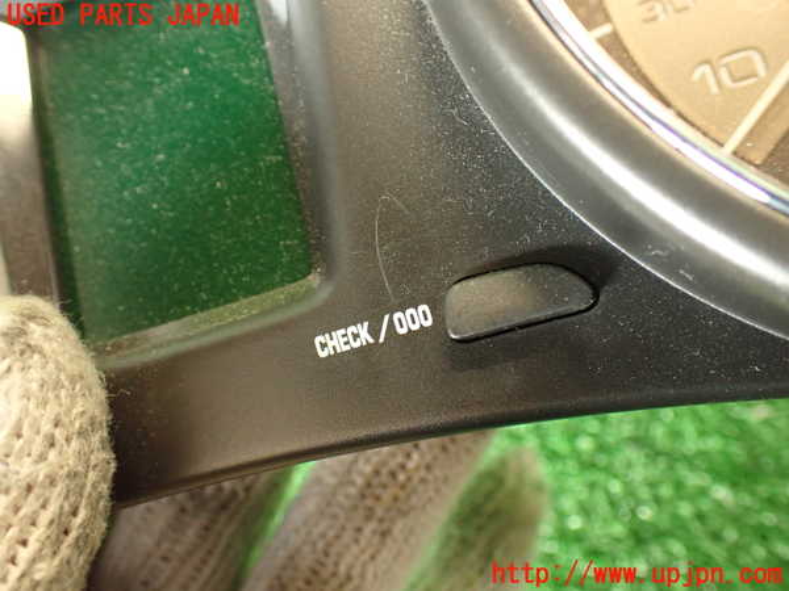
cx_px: 394
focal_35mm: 32
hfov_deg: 56.8
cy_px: 296
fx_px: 729
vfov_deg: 44.2
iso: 800
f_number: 2.4
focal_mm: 5.79
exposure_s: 1/30
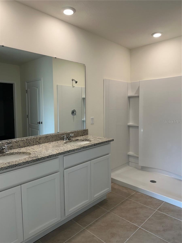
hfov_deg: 56.8
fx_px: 168
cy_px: 122
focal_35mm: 24
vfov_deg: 71.6
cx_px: 91
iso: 64
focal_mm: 6.86
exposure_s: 1/120
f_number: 1.78
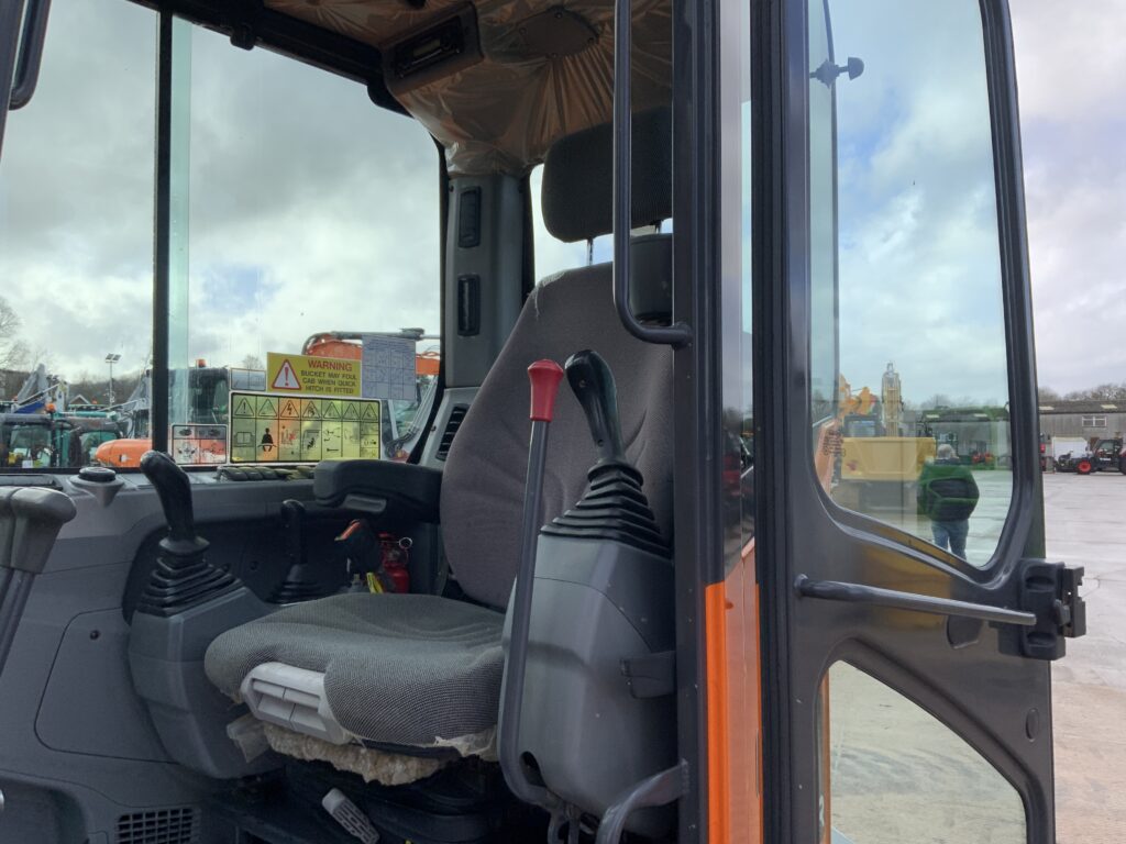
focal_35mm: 29
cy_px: 422
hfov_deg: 61.7
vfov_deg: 48.2
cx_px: 563
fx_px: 943
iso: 16
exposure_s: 1/627
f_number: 1.8
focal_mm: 3
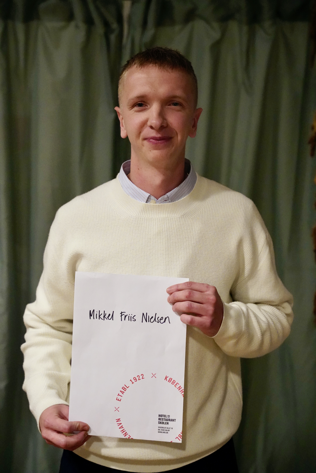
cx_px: 158
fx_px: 800
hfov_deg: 22.3
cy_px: 236
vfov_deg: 33.0
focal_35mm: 61
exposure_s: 1/250
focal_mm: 60.8
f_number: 3.5
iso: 12800
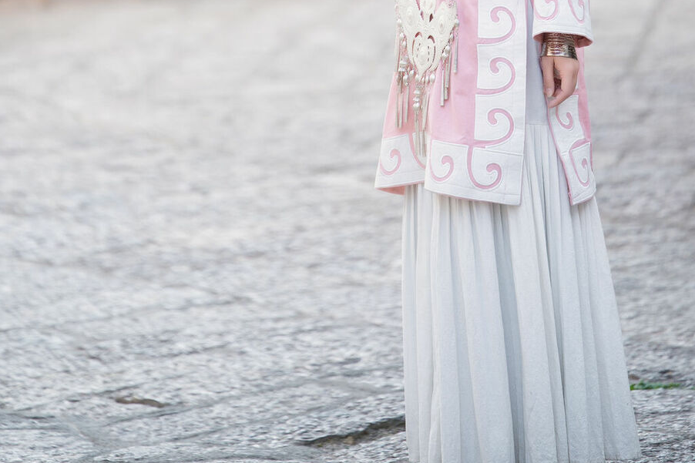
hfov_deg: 8.5
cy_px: -137
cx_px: 379
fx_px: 4651
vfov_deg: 5.7
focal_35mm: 241
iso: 200
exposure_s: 1/160
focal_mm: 138
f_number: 2.8
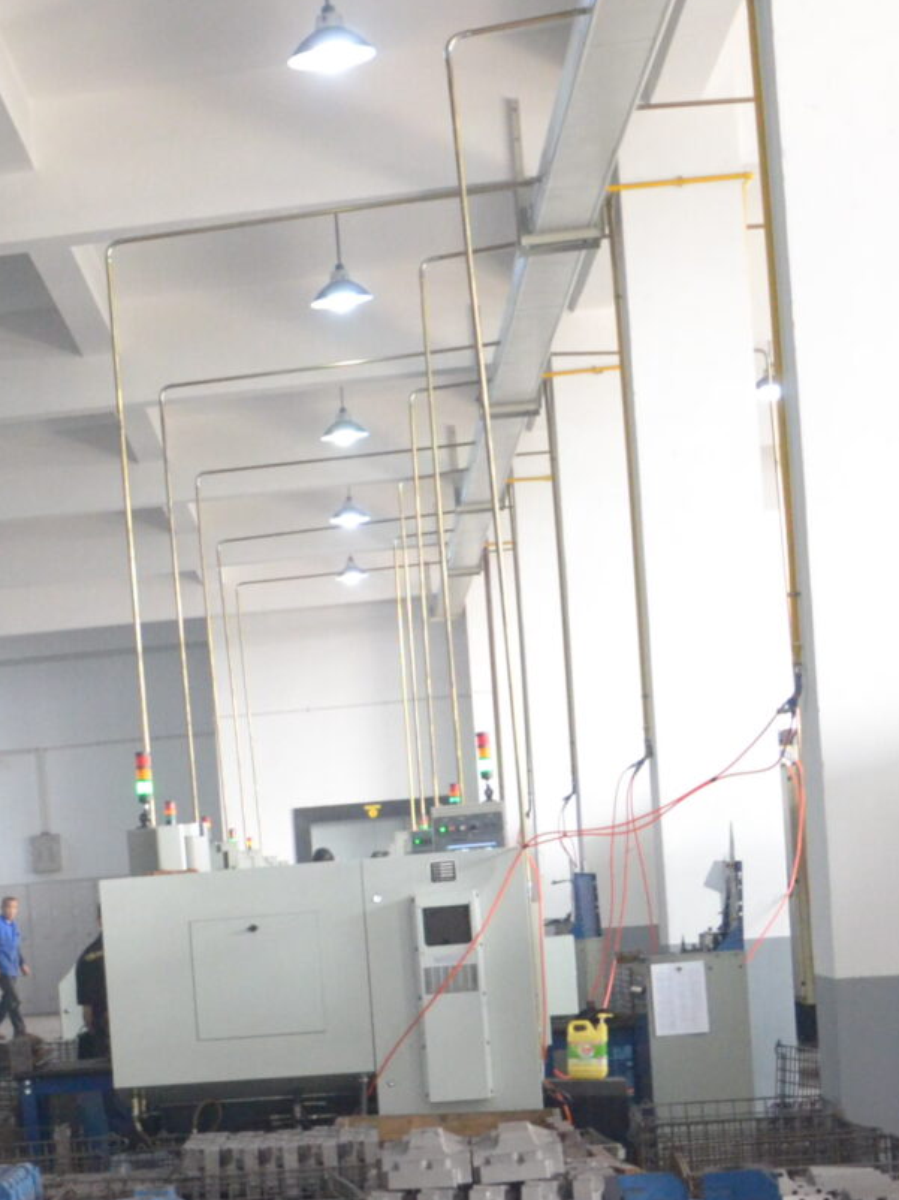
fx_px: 3344
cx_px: -515
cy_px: 1071
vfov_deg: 20.0
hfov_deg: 14.2
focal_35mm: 97
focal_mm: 21
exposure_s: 1/100
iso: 2000
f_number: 5.6
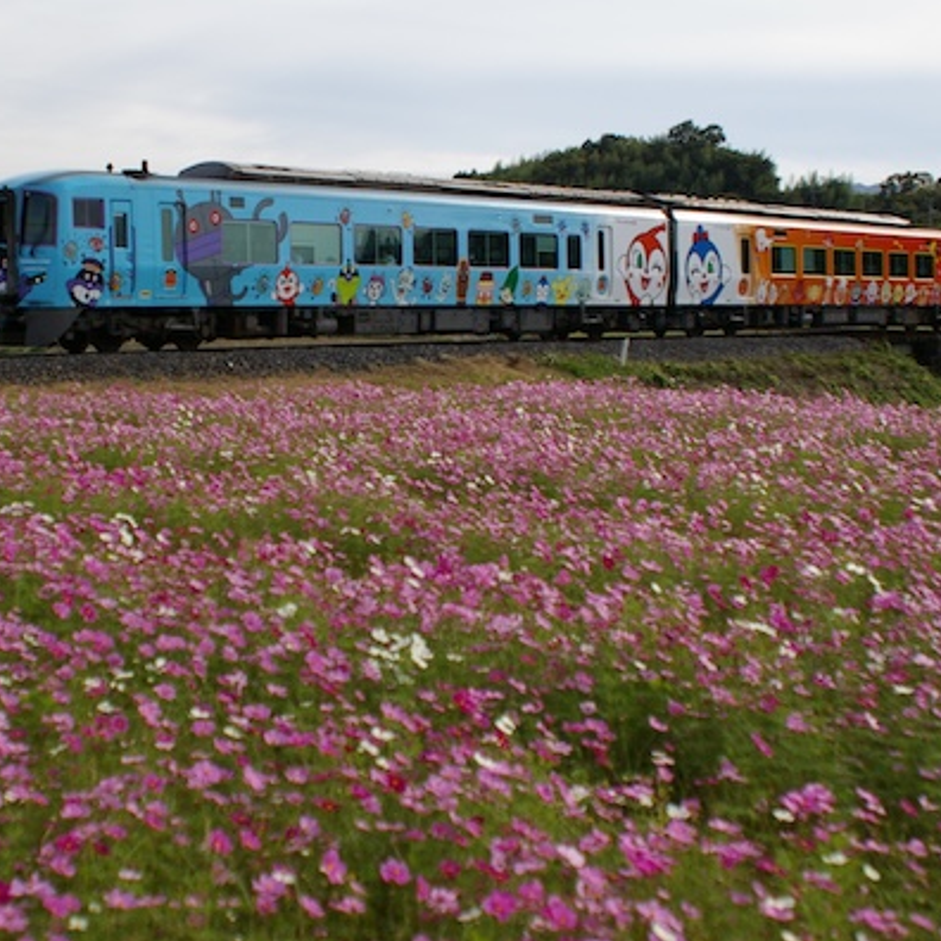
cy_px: 469
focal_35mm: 54
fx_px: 1661
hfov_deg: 31.5
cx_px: 337
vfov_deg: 31.6
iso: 400
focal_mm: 28
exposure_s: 1/4000
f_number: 4
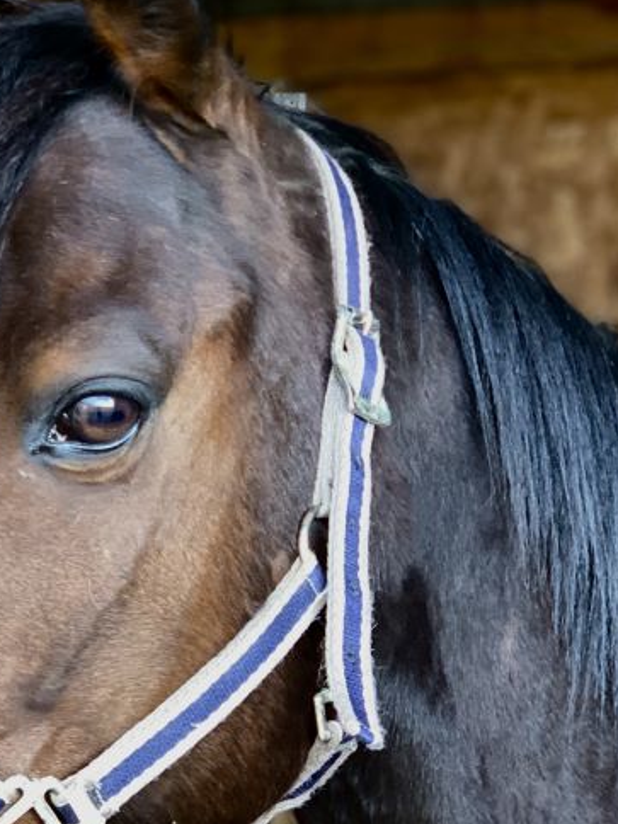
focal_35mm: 116
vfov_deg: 16.9
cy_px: 599
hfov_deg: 12.7
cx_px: 65
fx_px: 2761
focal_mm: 6
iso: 125
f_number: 2.4
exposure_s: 1/92
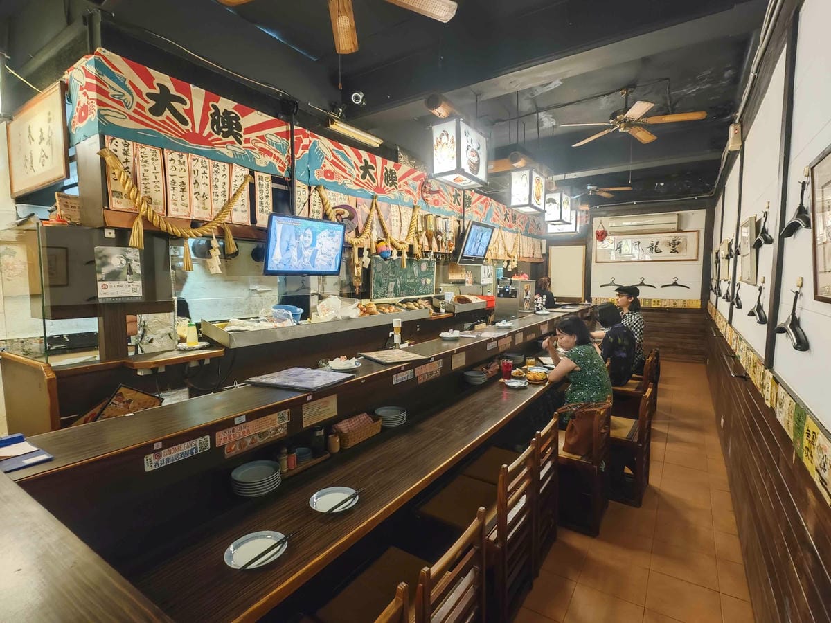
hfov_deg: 91.0
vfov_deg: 74.7
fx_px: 408
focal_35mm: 17
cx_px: 416
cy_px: 312
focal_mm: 2.03
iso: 800
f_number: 1.8
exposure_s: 1/17.1
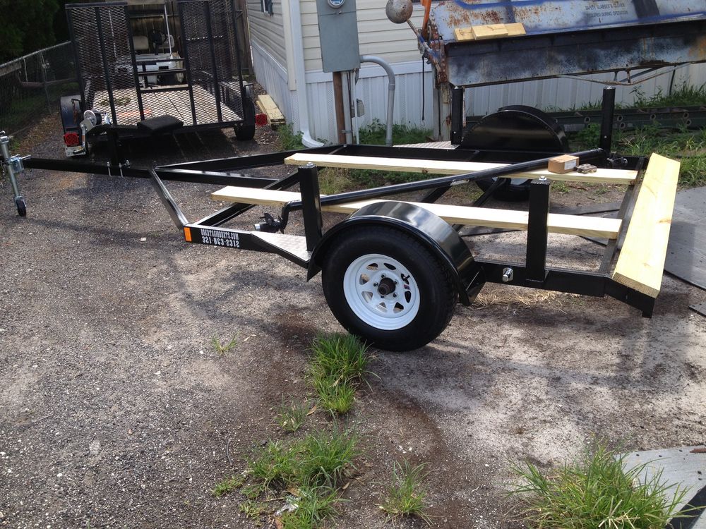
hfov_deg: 52.6
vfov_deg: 40.7
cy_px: 264
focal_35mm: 35
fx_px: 714
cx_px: 353
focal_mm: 4.28
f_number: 2.4
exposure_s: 1/438
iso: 50
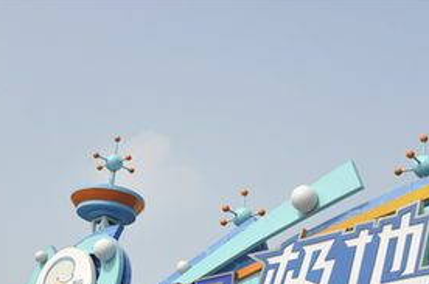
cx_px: 344
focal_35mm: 67
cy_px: 269
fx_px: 797
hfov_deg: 29.4
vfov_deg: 19.8
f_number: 6.3
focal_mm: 35
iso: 640
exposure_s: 1/2500
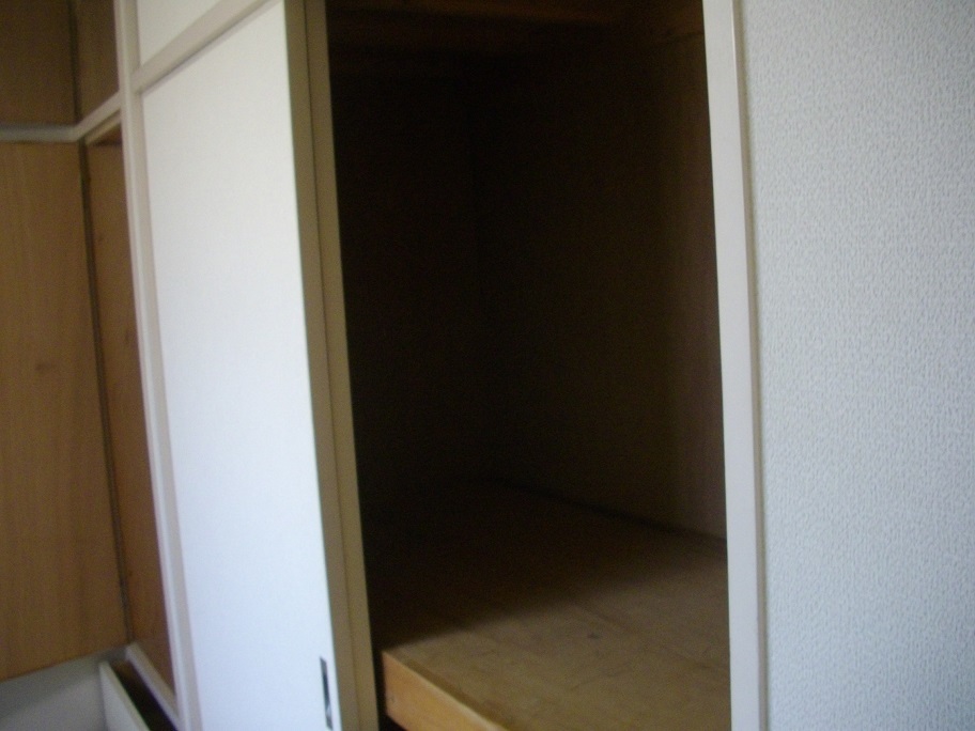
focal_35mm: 37
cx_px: 488
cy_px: 366
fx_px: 1042
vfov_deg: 38.7
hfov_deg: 50.1
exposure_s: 1/50
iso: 323
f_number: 2.8
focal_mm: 6.2
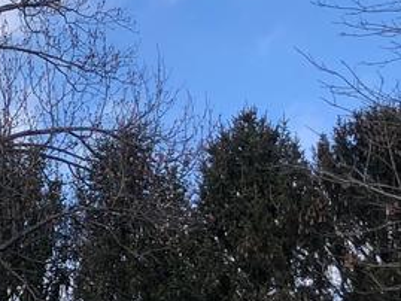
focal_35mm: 150
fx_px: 1738
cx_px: -358
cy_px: 454
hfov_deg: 12.0
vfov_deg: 9.6
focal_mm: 3.99
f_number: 1.8
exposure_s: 1/1412
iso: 20
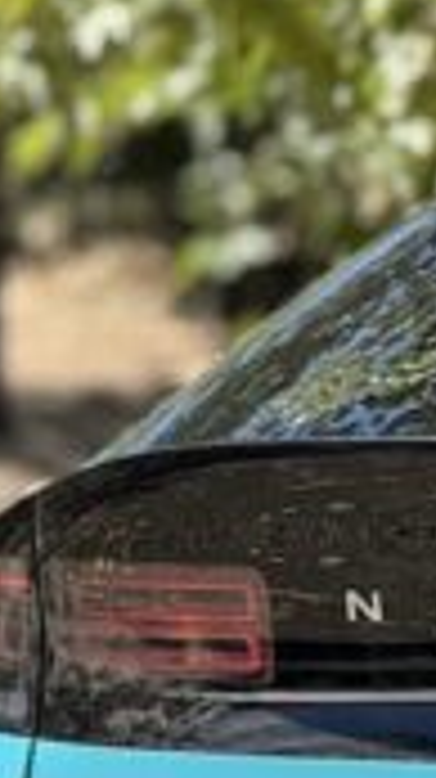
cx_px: 1443
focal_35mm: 596
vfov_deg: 3.6
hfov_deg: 2.0
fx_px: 12279
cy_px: 906
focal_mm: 15.66
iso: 50
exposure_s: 1/391
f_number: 2.8
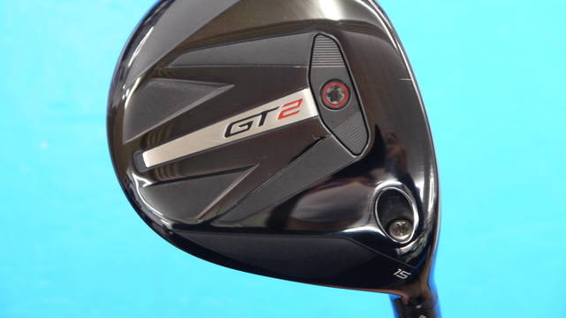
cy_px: 125
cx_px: 283
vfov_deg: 13.1
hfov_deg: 23.2
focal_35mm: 92
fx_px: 1380
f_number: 5.6
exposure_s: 1/50
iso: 800
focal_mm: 42
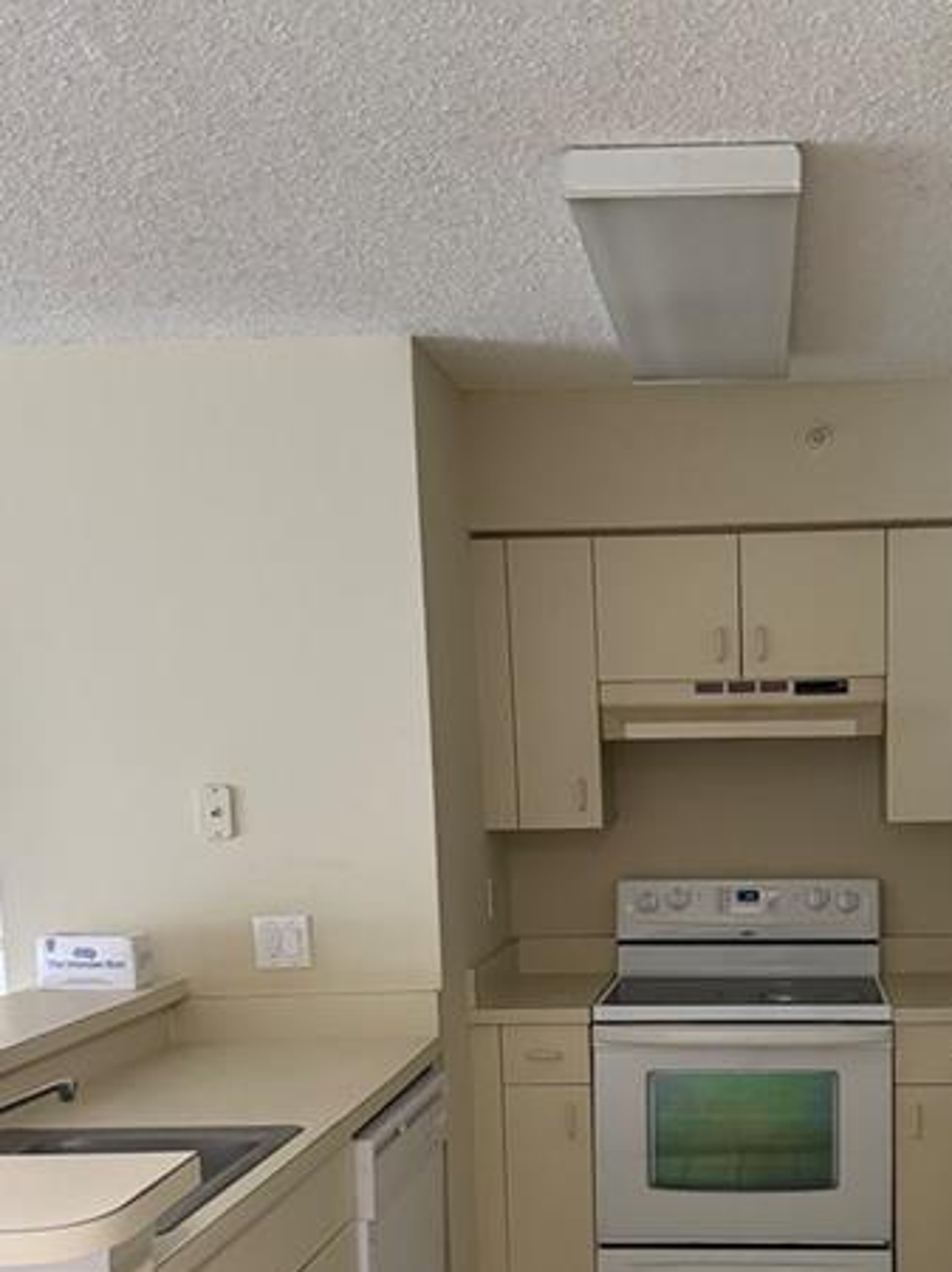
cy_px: 947
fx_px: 1505
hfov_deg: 34.3
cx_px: 723
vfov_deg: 44.3
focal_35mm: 41
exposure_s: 1/60
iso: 640
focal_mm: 6.76
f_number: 1.78
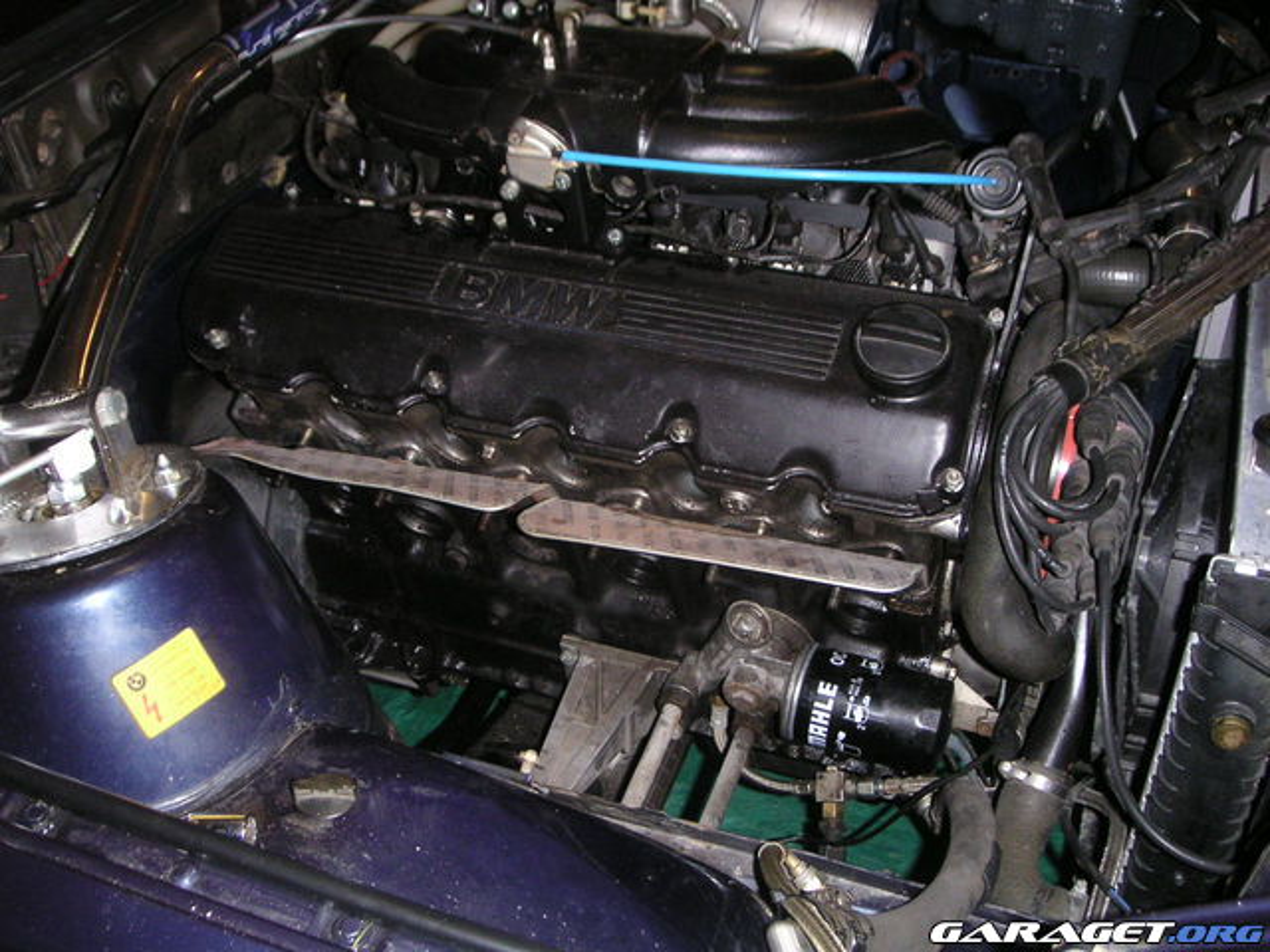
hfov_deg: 49.0
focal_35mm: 38
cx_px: 635
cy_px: 476
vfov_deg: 37.7
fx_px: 1394
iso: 160
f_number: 2.8
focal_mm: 6
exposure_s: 1/45
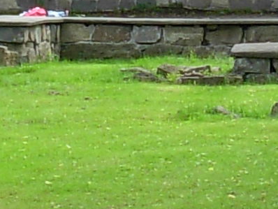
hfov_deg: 6.8
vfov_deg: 5.1
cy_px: 73
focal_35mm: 293
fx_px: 2354
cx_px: 67
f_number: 2.9
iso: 79
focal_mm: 6.3
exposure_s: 1/197
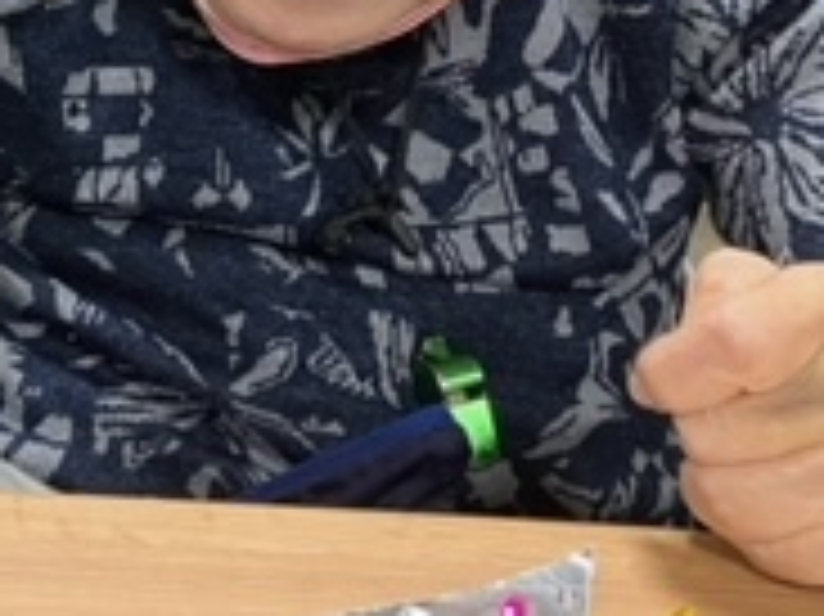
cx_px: -347
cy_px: -355
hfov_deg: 18.2
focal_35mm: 98
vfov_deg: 14.0
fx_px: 2331
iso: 80
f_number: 1.8
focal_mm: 3.99
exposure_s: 1/60
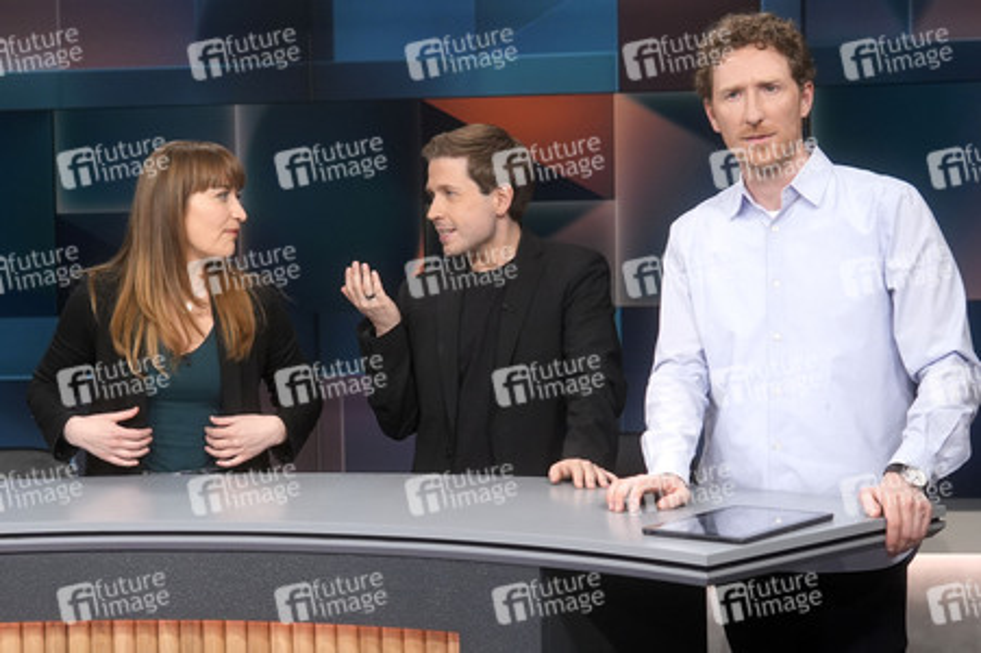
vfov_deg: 29.8
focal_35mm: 45
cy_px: 326
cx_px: 490
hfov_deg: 43.6
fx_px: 1225
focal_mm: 30
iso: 640
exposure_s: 1/250
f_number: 2.5
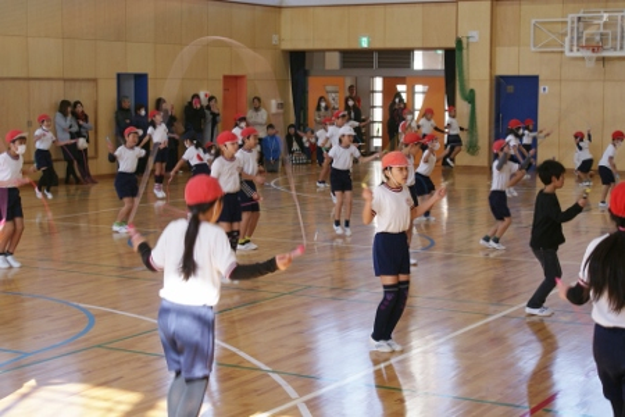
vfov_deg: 20.2
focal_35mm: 68
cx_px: 312
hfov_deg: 29.9
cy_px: 208
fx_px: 1172
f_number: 5.6
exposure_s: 1/80
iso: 125
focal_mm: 45
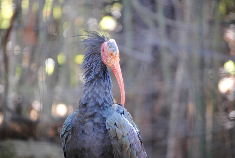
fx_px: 1618
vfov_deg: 5.6
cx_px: 118
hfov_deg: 8.3
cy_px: 79
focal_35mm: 248
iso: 400
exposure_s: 1/40
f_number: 5.3
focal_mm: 165
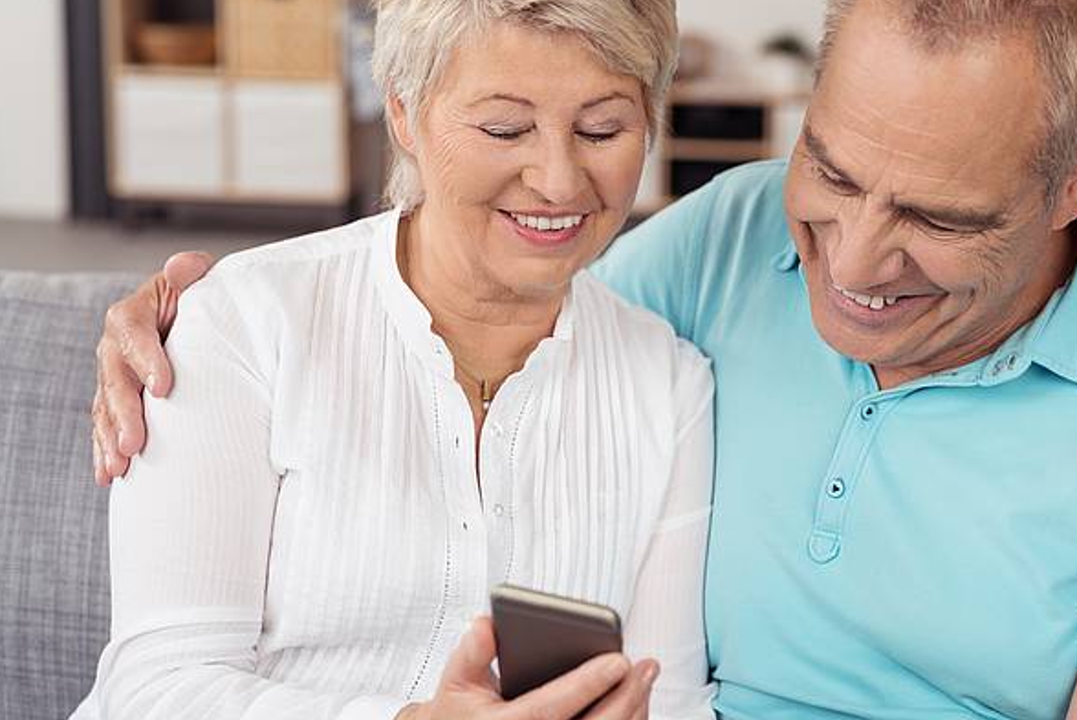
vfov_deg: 20.0
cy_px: 333
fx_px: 2036
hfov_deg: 29.4
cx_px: 723
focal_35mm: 68
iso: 100
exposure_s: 1/200
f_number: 3.2
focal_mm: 50
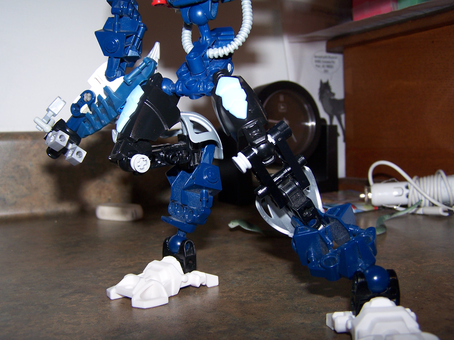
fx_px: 498
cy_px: 170
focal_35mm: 38
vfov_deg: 37.7
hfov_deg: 49.0
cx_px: 227
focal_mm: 6.3
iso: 80
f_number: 2.8
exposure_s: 1/60
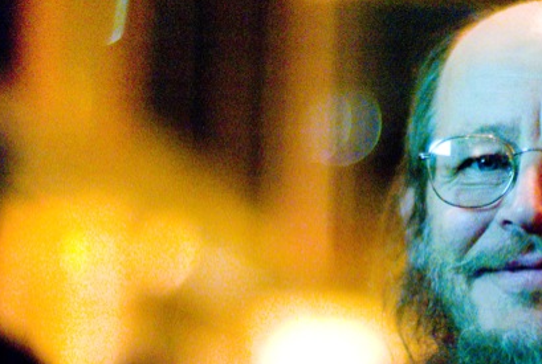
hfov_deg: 15.4
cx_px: 486
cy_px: 257
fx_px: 1977
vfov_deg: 10.5
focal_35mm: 131
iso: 640
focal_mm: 50
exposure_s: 1/60
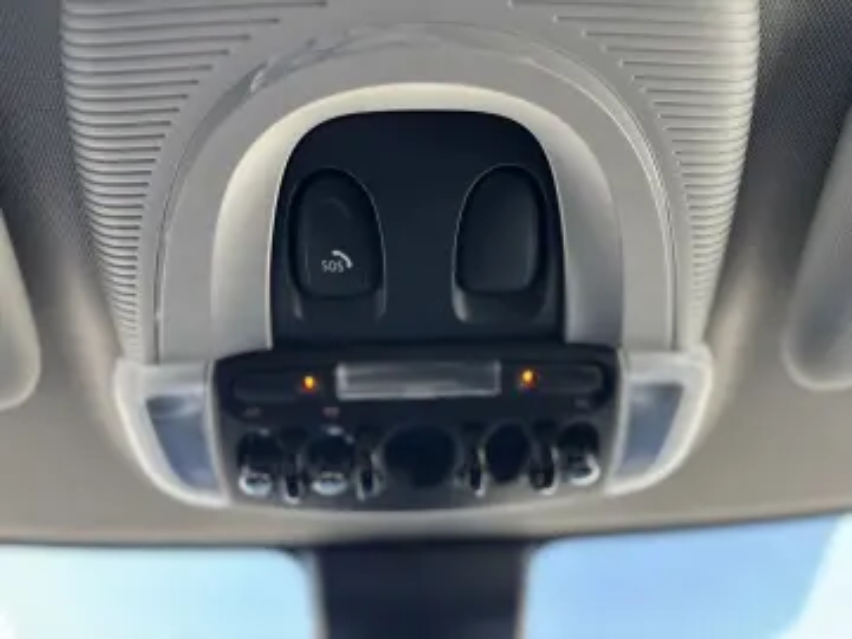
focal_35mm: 26
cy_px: 320
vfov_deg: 53.1
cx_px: 426
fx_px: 640
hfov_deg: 67.3
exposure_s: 1/121
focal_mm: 5.96
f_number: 1.6
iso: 100
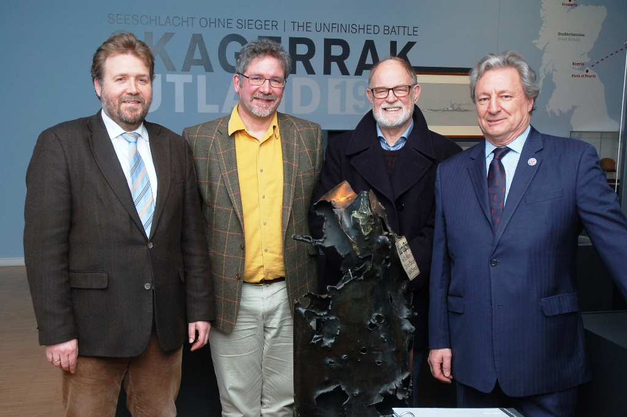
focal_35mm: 44
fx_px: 757
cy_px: 208
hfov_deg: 45.0
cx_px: 314
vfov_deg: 30.8
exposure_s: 1/60
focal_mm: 29
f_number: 4
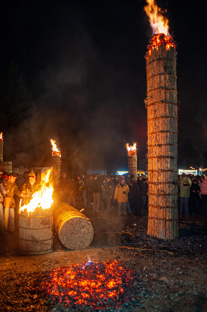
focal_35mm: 35
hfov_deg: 37.8
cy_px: 156
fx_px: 302
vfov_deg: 54.5
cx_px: 104
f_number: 2.8
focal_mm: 35
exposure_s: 1/30
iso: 1600
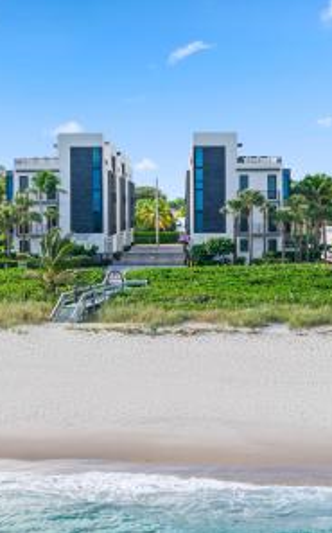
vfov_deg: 20.8
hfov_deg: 13.0
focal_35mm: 100
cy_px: 267
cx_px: 145
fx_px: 1451
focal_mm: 19.35
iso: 100
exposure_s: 1/320
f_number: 2.8
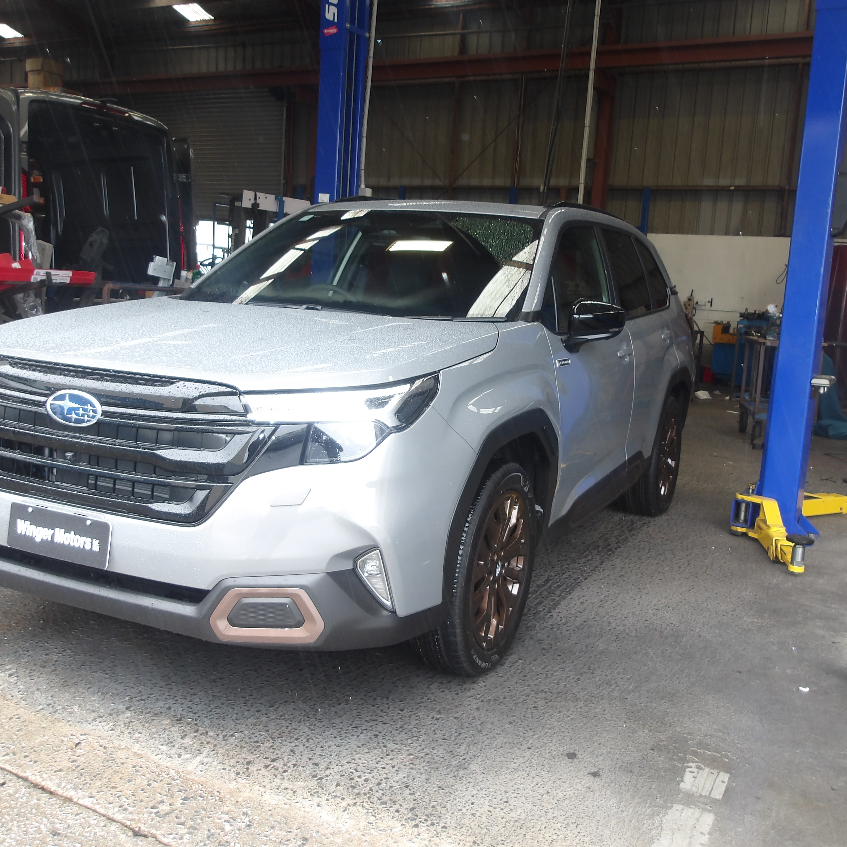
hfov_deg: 51.1
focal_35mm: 32
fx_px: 886
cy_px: 423
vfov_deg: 51.1
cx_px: 438
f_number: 3
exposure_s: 1/41
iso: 100
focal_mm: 4.9
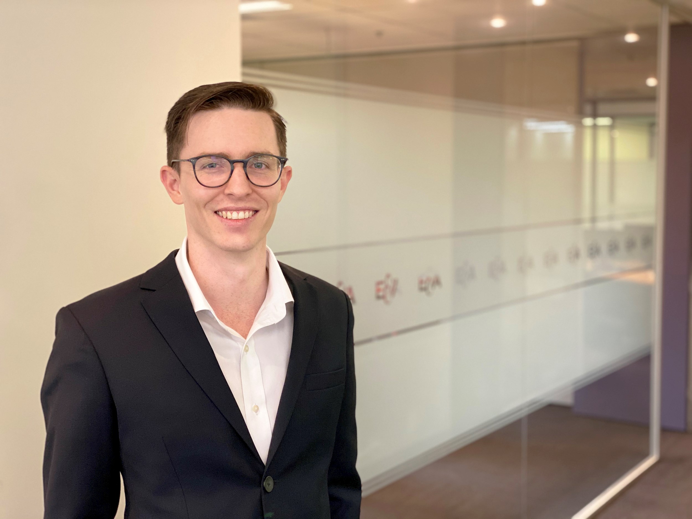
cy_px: 260
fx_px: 1040
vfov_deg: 28.0
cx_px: 346
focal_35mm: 52
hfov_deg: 36.8
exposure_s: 1/33
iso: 160
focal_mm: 6
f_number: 2
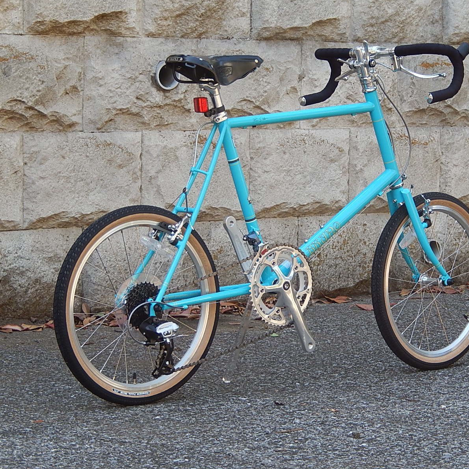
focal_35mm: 139
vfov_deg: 12.6
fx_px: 2131
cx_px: 271
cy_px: 233
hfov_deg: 12.6
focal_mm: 21
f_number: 5.5
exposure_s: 1/50
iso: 125
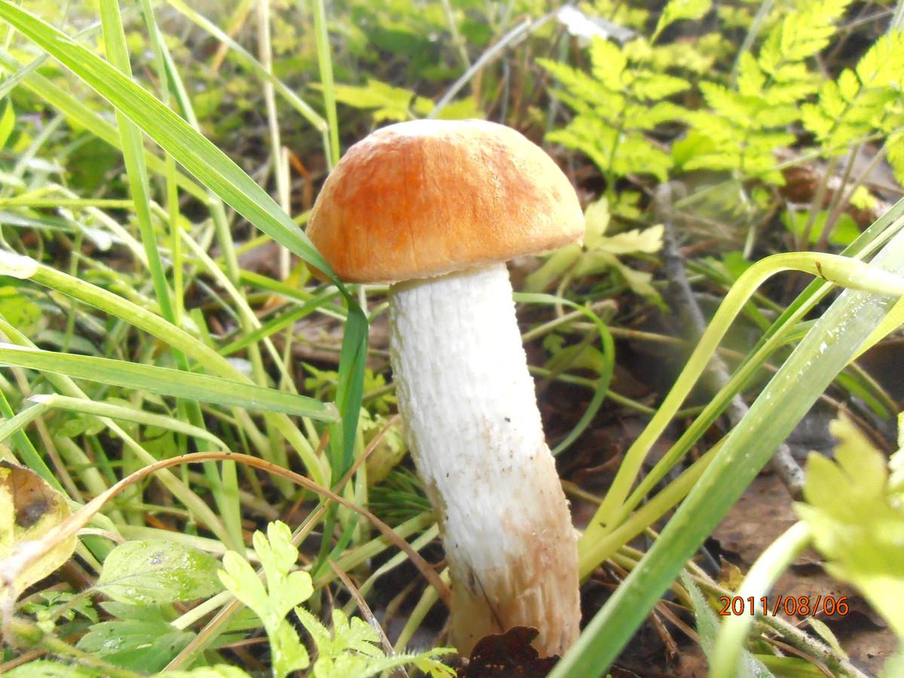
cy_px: 339
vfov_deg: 56.8
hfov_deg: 71.6
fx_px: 627
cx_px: 452
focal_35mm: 24
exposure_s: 1/200
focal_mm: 4.2
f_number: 3
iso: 800
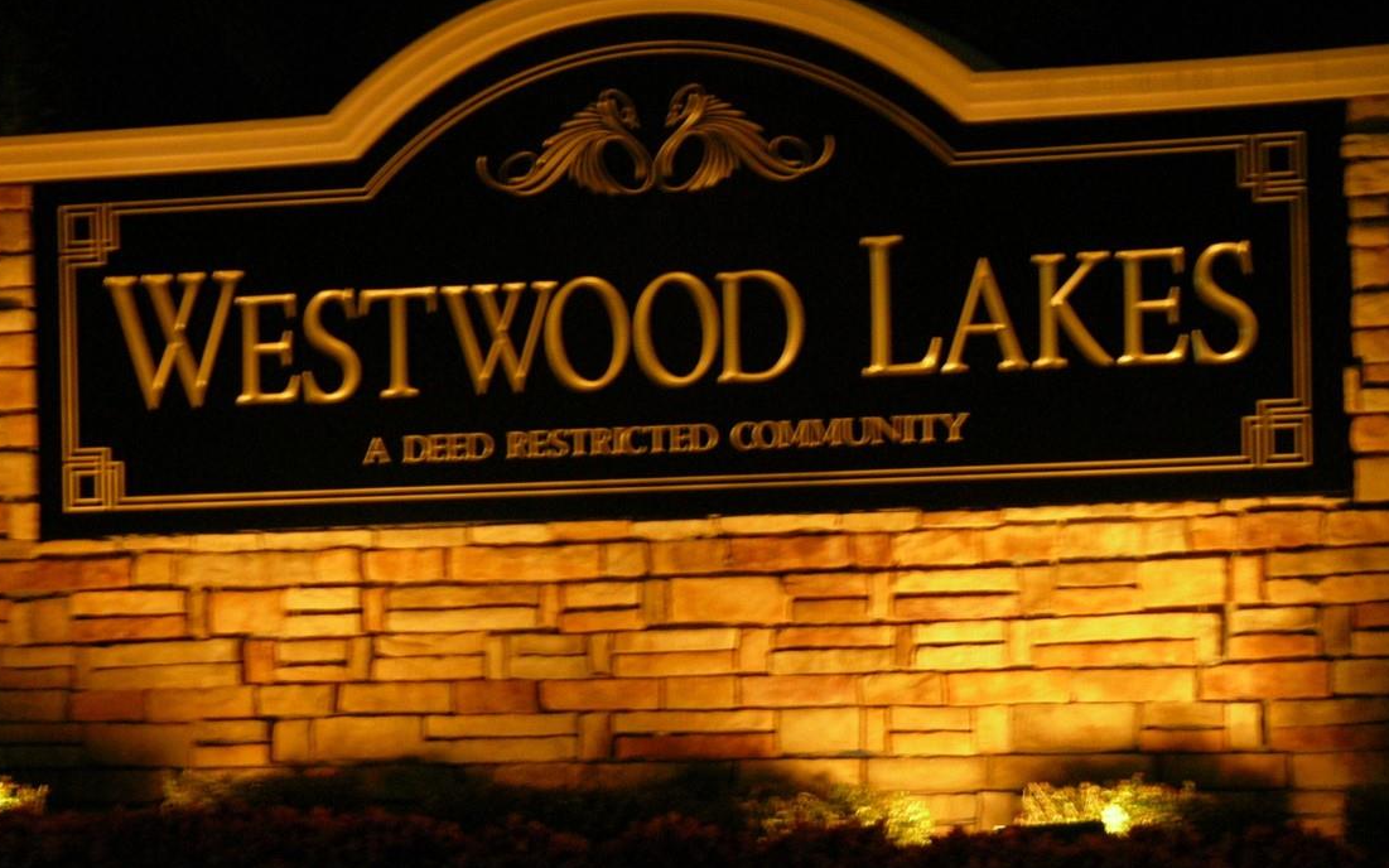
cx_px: 748
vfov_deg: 8.5
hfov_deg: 13.6
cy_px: 448
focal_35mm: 154
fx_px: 5829
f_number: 3.6
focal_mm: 25.4
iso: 200
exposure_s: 1/4.6
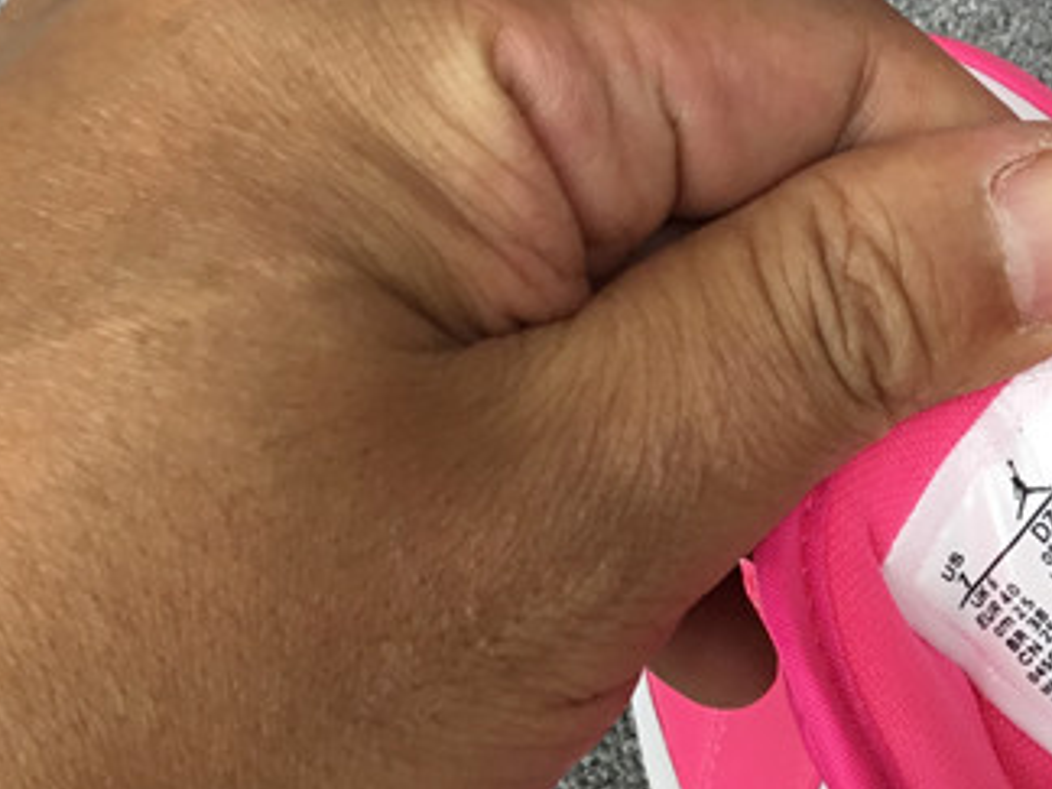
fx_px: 2614
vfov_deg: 16.9
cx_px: 1253
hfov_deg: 21.2
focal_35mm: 86
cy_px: 755
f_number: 2.4
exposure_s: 1/204
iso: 25
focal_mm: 3.3
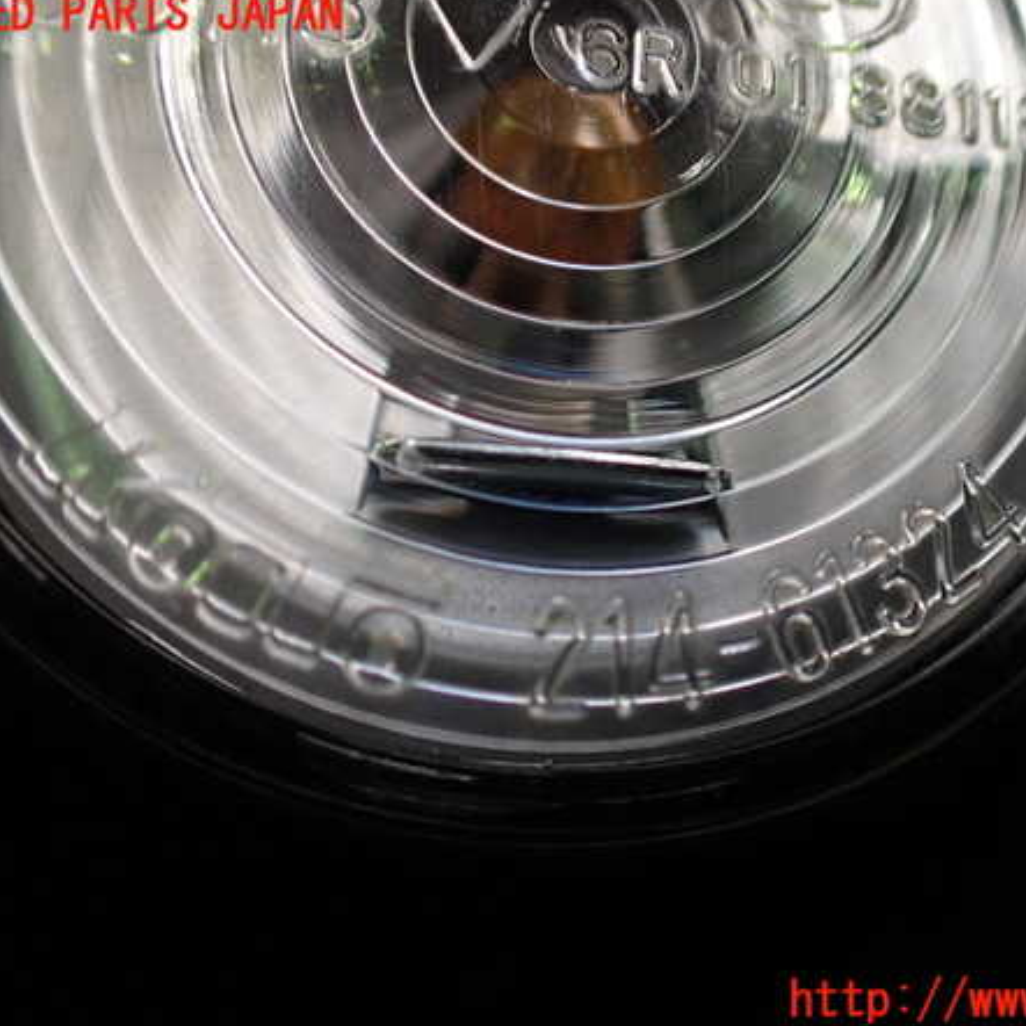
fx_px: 1207
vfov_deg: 46.0
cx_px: 617
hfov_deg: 45.8
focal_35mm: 36
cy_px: 508
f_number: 2.3
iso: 250
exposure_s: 1/125
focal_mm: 5.4
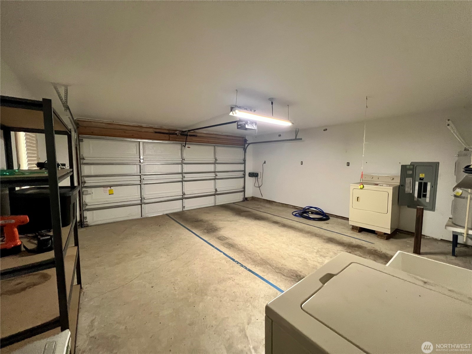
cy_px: 177
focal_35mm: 13
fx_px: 177
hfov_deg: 106.2
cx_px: 236
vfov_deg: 89.9
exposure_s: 1/60
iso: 400
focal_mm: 1.57
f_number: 1.8
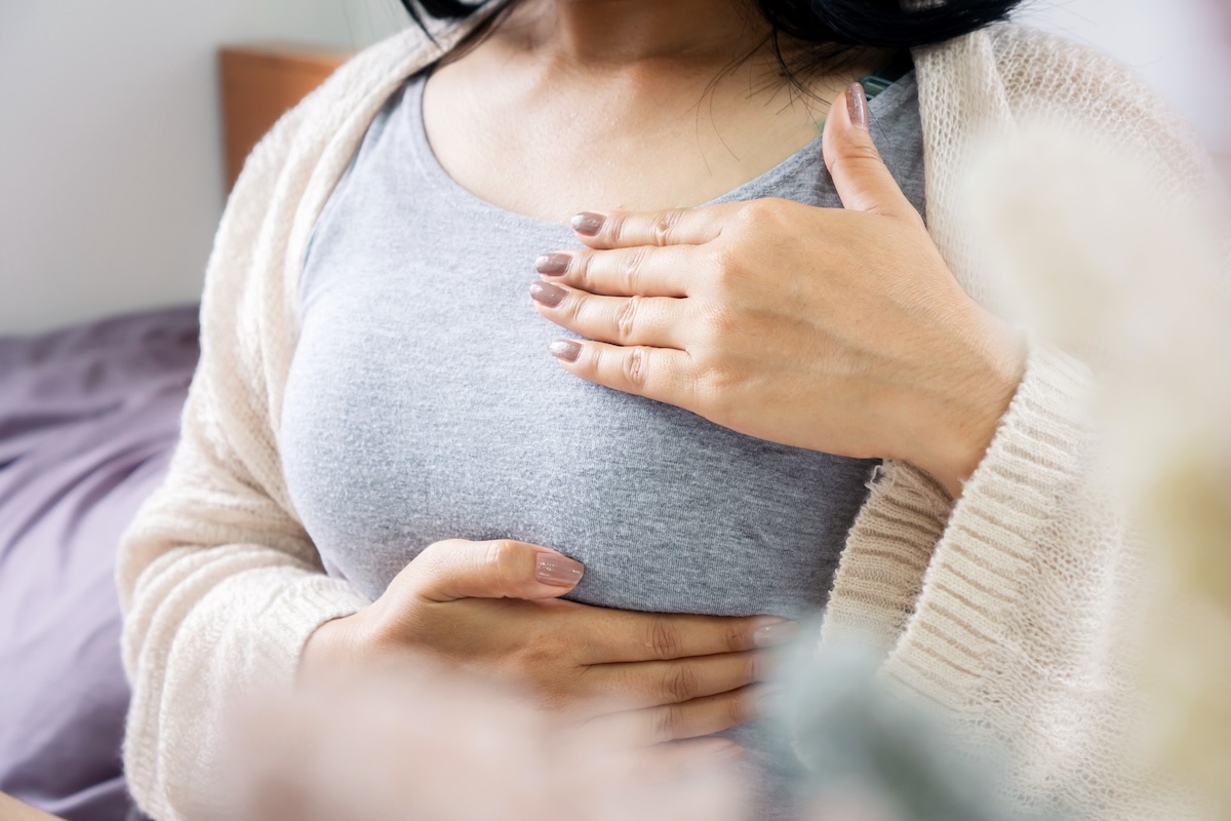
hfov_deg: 37.9
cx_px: 616
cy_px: 410
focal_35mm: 52
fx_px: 1795
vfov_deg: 25.8
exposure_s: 1/25
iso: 100
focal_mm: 35
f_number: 4
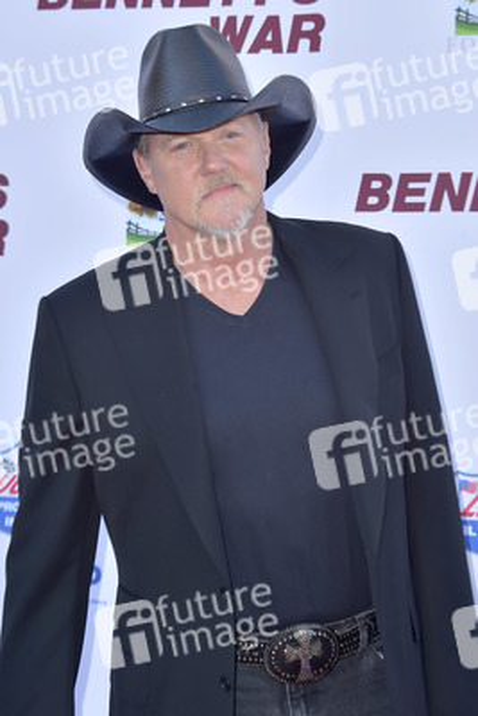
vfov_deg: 23.9
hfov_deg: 16.1
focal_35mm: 85
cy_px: 358
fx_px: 1691
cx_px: 239
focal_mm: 85
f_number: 7.1
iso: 320
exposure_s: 1/250
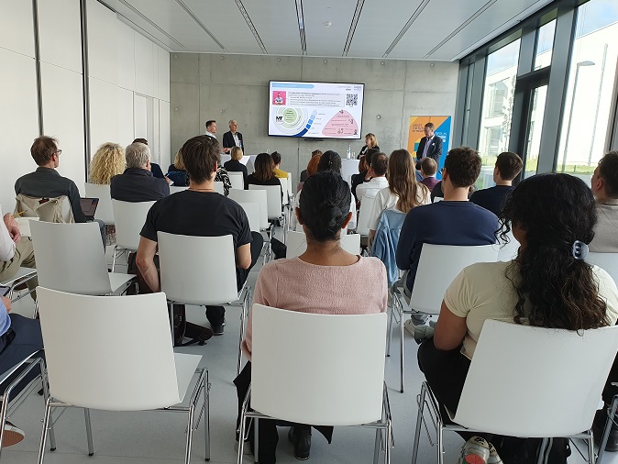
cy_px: 232
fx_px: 482
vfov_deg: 51.4
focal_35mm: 27
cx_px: 308
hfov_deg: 65.3
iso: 80
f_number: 2.4
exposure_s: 1/100
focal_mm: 4.32
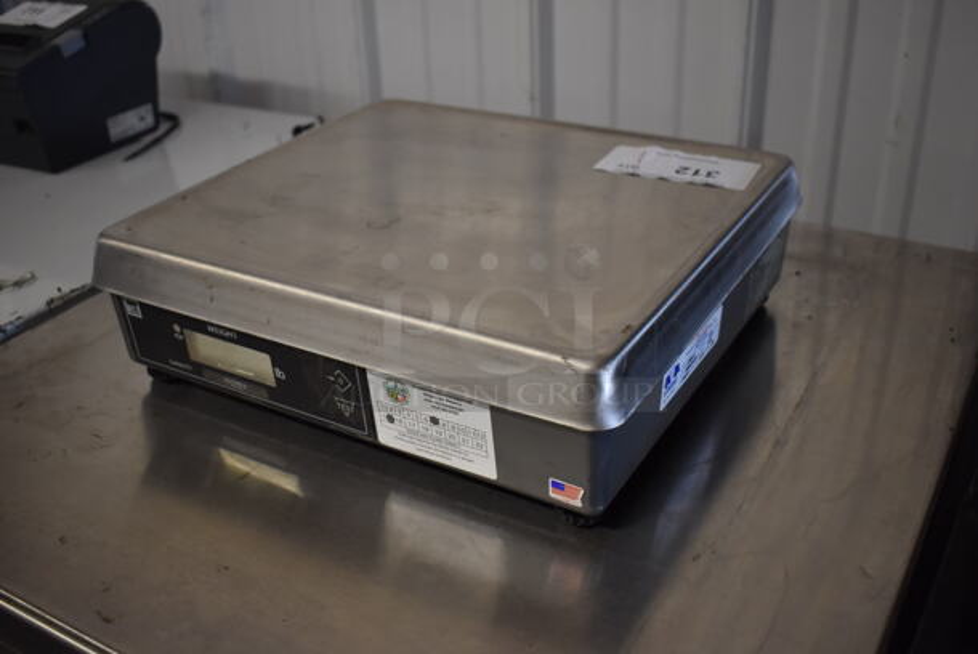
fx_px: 1020
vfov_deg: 35.6
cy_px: 327
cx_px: 489
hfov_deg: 51.2
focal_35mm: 38
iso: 800
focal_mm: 25
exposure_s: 1/160
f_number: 4
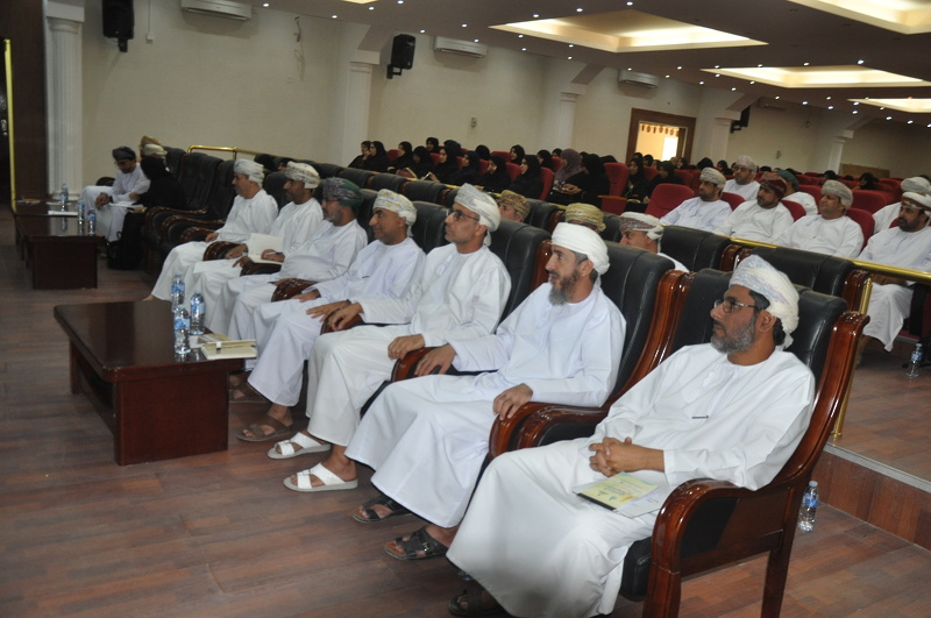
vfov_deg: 41.6
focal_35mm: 32
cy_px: 309
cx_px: 466
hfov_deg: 59.6
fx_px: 813
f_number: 3.8
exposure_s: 1/60
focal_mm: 21
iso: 800
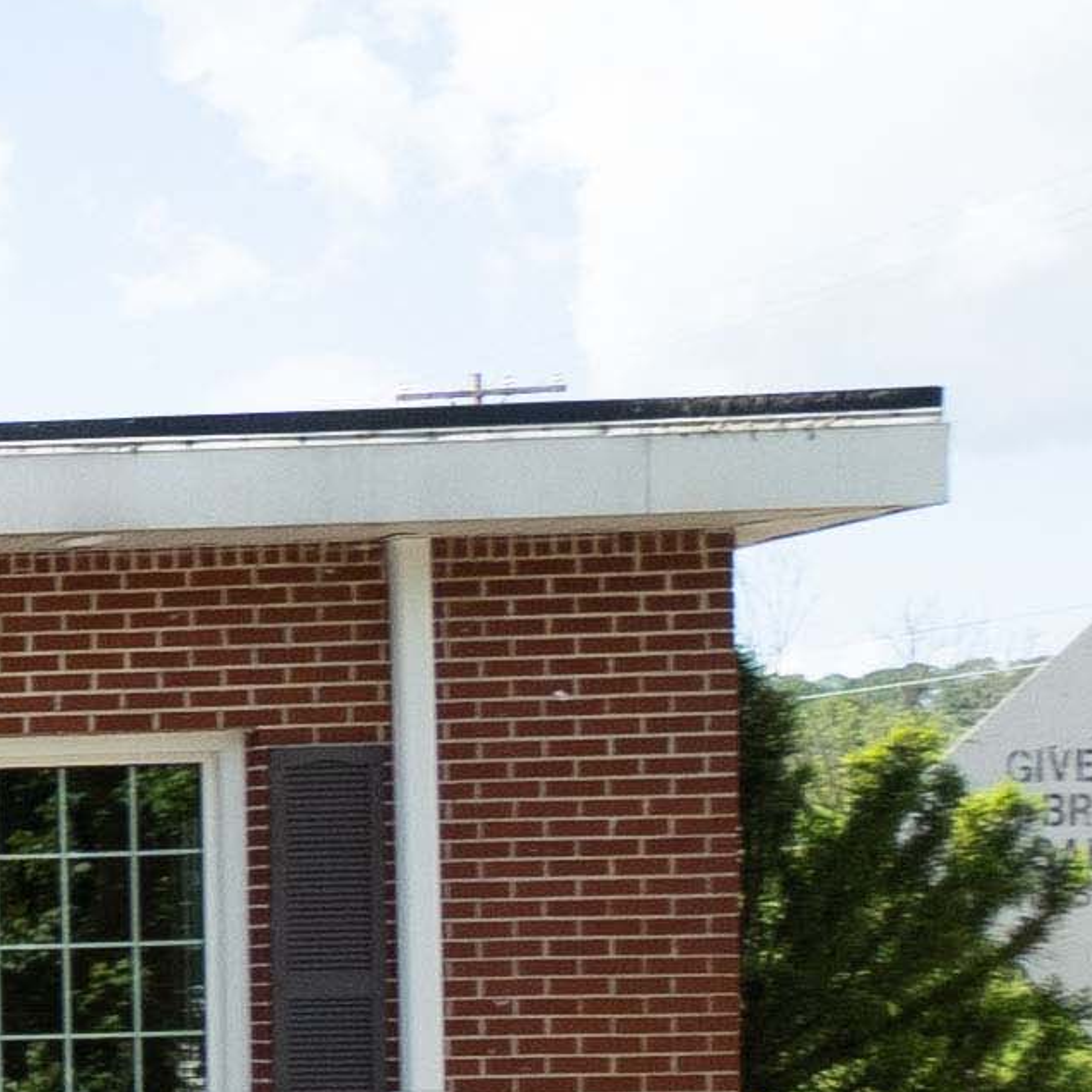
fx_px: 2820
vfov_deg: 21.1
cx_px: -1684
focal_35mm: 79
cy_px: 1113
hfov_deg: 13.7
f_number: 5.6
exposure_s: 1/1250
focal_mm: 10
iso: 800
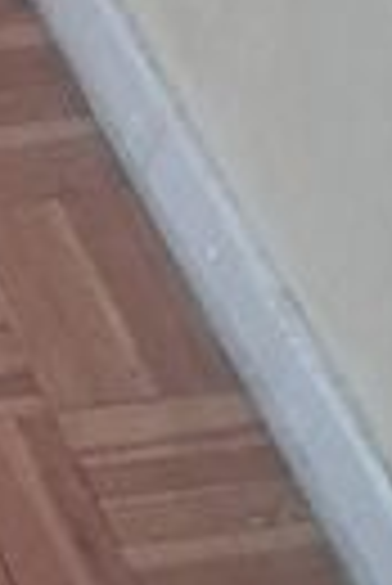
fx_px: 3388
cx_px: -1099
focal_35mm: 208
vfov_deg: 9.9
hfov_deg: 5.8
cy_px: 320
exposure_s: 1/50
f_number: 1.8
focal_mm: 3.98
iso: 250
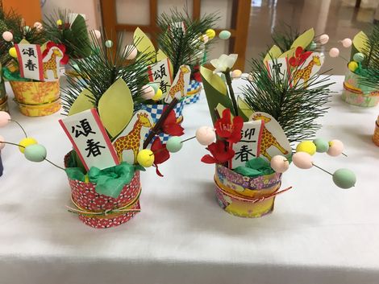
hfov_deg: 61.6
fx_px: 318
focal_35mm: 29
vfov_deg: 48.3
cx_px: 190
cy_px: 142
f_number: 2.2
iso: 25
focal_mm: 4.15
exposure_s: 1/30
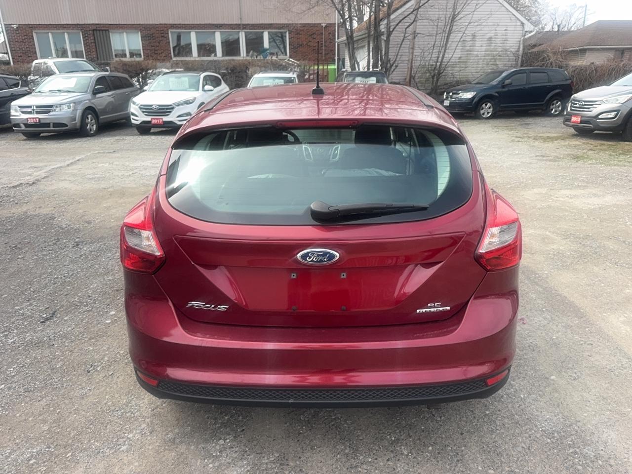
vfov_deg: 56.8
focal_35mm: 24
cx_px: 316
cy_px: 237
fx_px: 438
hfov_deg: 71.6
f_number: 1.78
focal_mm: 6.76
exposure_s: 1/1664
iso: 50
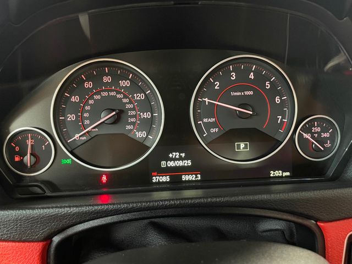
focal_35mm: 26
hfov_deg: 67.3
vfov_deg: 53.1
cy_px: 132
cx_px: 176
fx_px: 264
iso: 800
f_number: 1.6
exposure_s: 1/29
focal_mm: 4.2
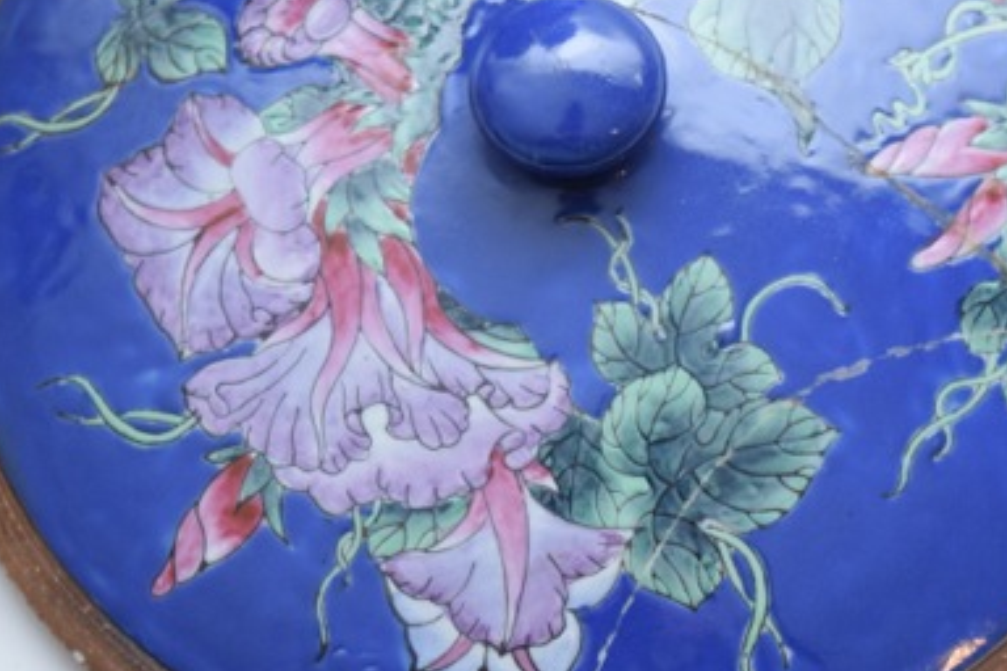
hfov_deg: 20.4
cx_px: 614
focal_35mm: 100
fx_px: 2797
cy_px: 271
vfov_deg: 13.7
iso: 800
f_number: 5.6
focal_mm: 40
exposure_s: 1/125
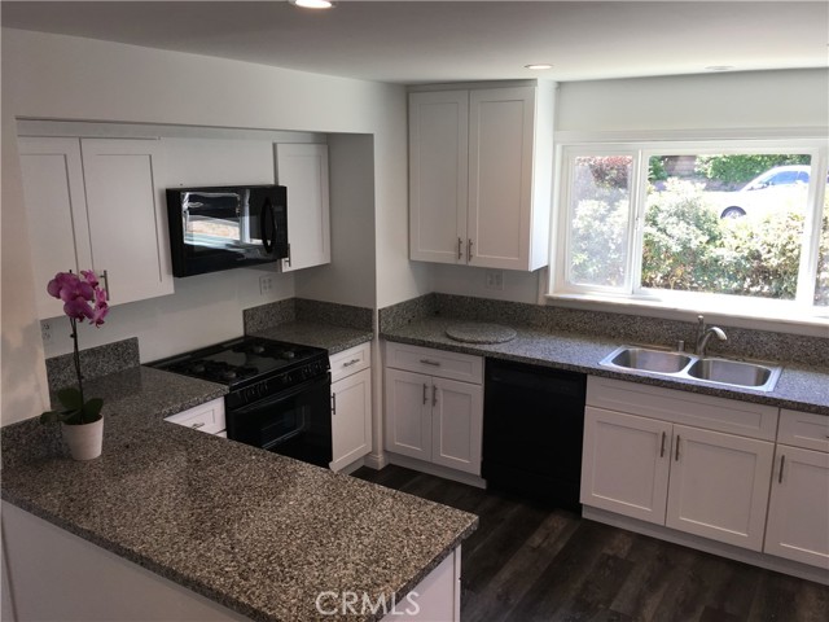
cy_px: 311
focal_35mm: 29
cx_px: 414
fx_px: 695
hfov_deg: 61.7
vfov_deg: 48.2
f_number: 2.2
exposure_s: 1/60
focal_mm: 4.15
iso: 32
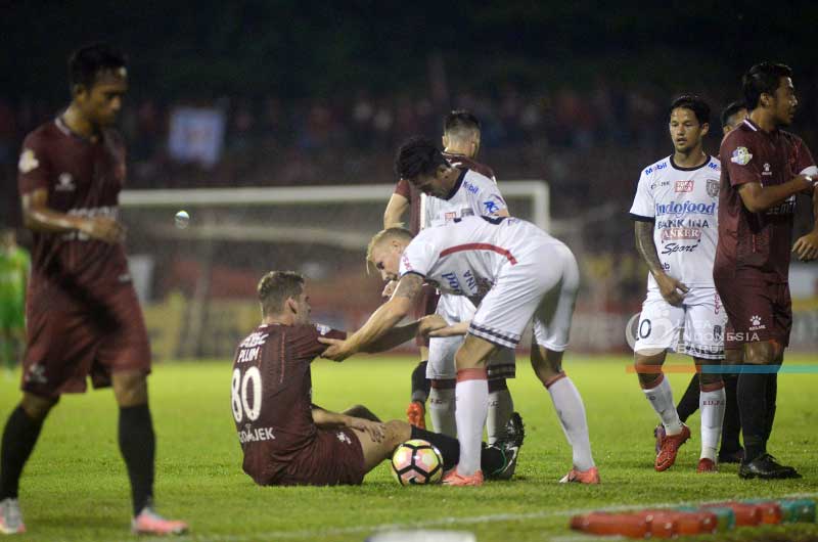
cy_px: 271
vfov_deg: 4.6
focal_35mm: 300
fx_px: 6803
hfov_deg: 6.9
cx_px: 409
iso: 2000
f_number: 2.8
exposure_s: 1/500
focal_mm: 300
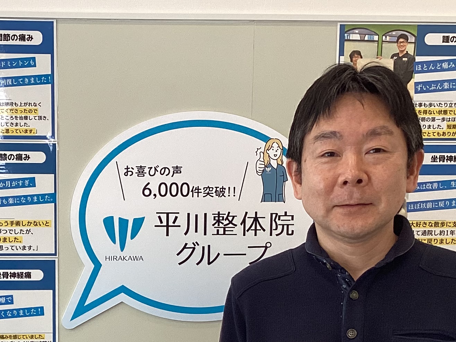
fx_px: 1015
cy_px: 355
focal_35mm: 77
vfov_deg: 18.6
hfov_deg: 25.0
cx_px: 111
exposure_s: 1/120
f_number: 2.4
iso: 80
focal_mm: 3.3
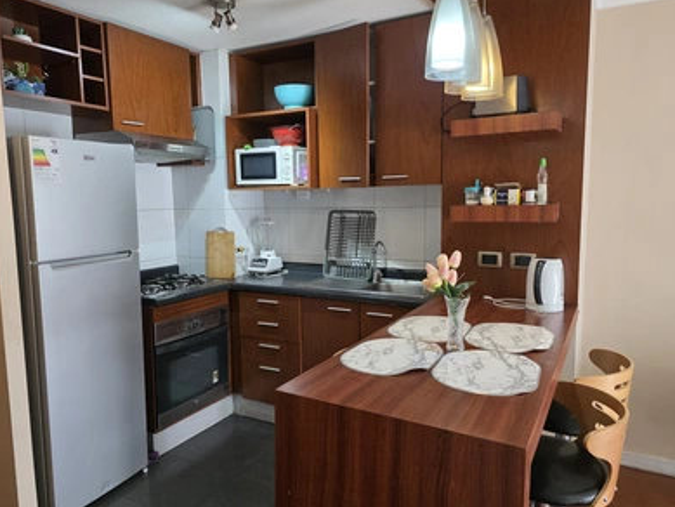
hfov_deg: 67.2
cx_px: 309
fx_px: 507
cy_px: 252
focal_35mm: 26
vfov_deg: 53.1
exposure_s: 1/100
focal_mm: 6.3
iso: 200
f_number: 1.7
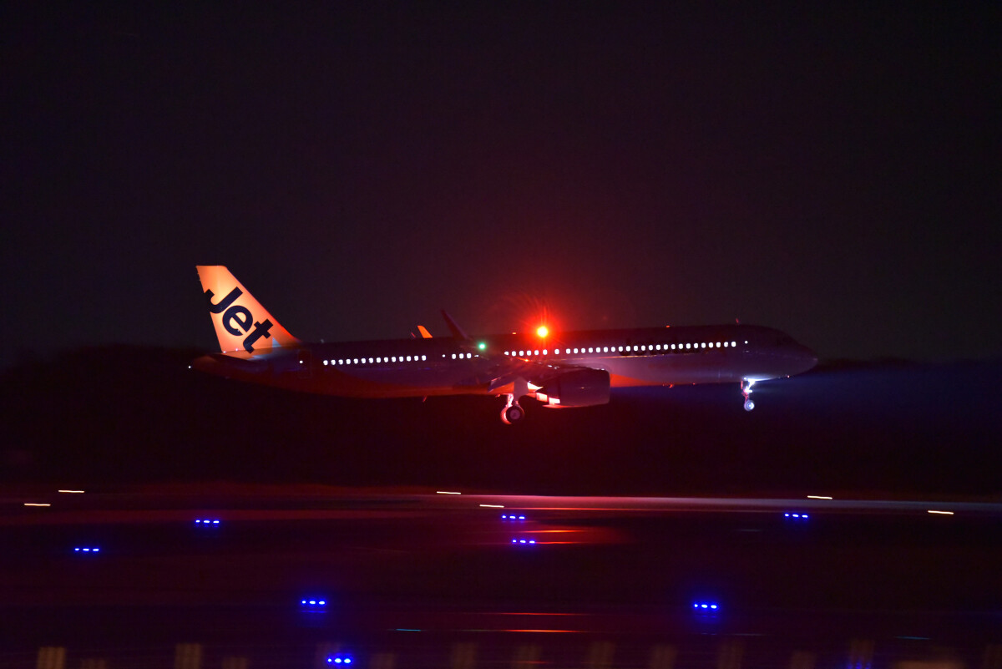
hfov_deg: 12.1
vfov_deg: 8.1
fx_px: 4733
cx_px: 501
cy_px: 334
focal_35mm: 170
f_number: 2.8
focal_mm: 170
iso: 12800
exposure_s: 1/40
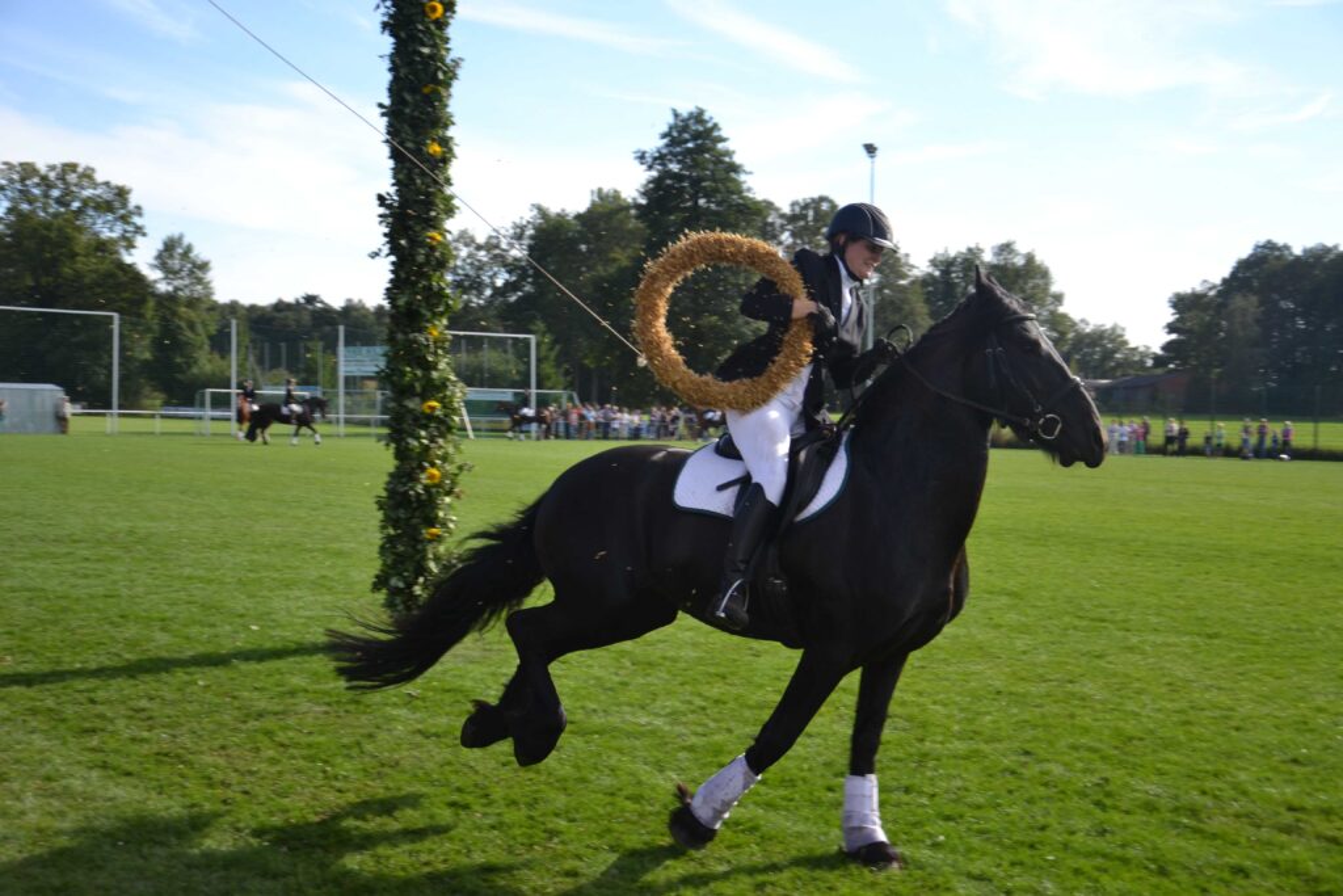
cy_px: 448
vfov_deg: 28.1
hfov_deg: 41.1
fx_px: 1791
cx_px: 672
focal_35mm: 48
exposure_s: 1/800
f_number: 4.2
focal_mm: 32
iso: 200
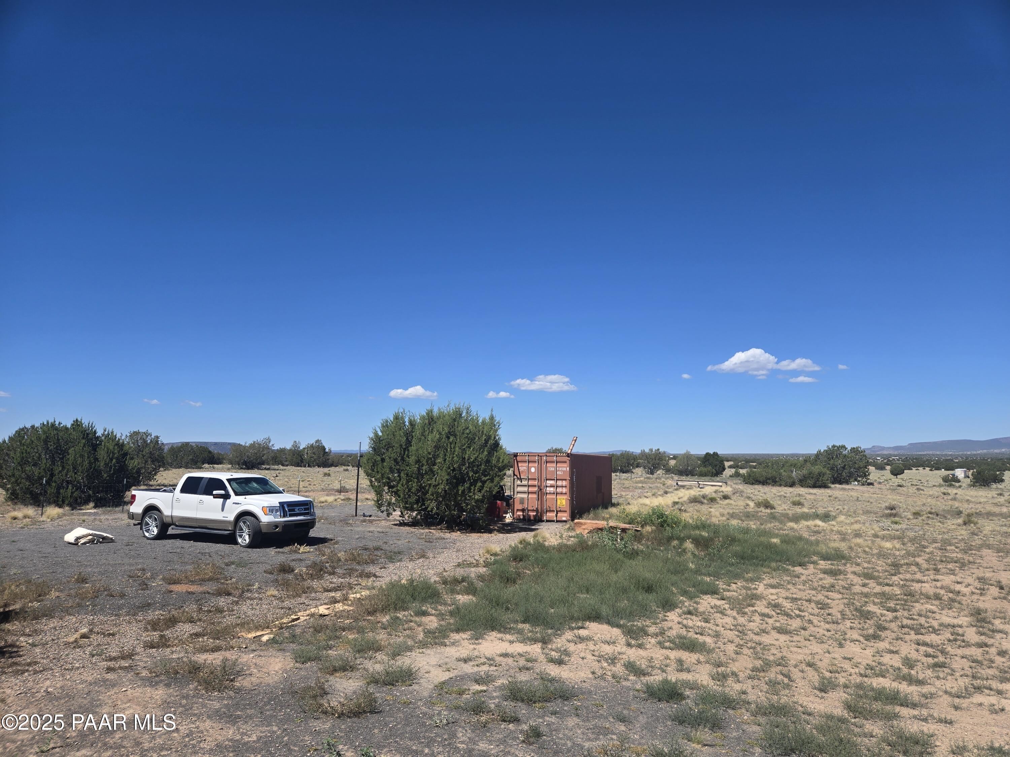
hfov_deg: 73.9
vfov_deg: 58.9
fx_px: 671
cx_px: 505
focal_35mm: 23
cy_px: 378
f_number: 1.8
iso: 25
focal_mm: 5.4
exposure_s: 1/2216
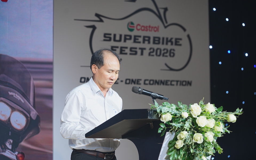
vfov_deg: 7.8
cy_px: 82
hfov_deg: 12.4
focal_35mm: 168
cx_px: 128
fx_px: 1175
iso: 400
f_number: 3.5
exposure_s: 1/200
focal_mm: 164.4
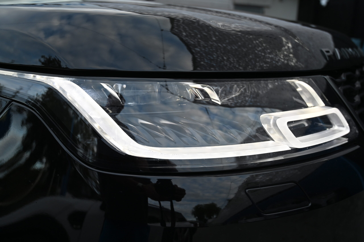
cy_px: 121
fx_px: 293
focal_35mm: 29
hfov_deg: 63.7
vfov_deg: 45.0
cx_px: 182
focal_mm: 29
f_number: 4
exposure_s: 1/250
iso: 280
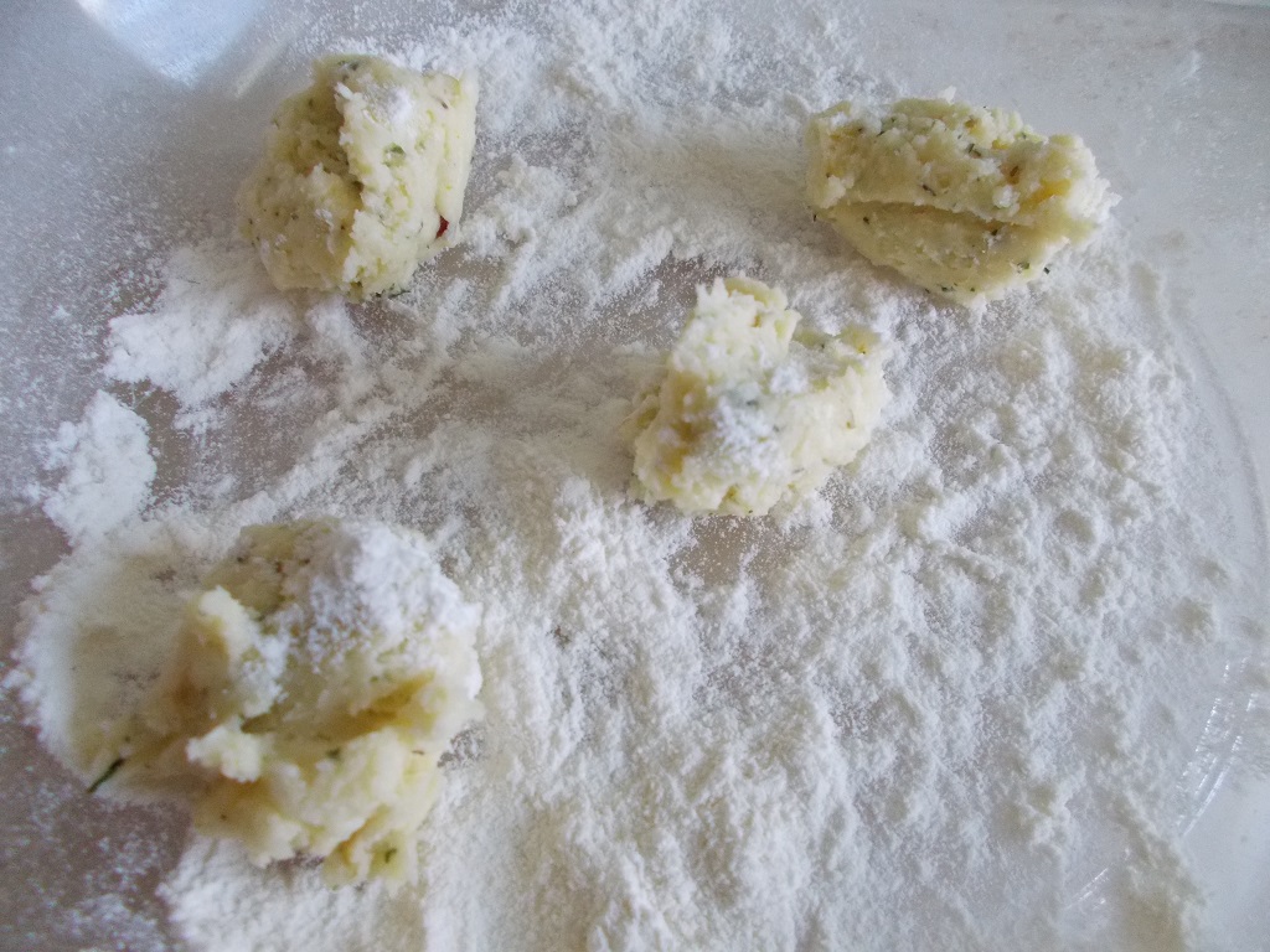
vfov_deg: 53.1
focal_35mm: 26
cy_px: 476
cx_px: 635
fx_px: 954
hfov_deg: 67.3
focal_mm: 4.6
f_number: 3.2
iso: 400
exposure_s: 1/125
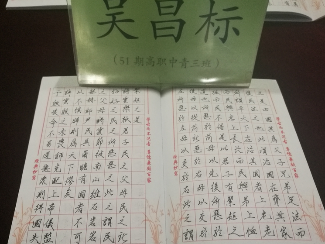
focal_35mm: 29
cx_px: 155
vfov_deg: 48.2
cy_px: 125
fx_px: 272
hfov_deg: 61.6
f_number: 2.2
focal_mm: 4.5
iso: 500
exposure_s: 1/20
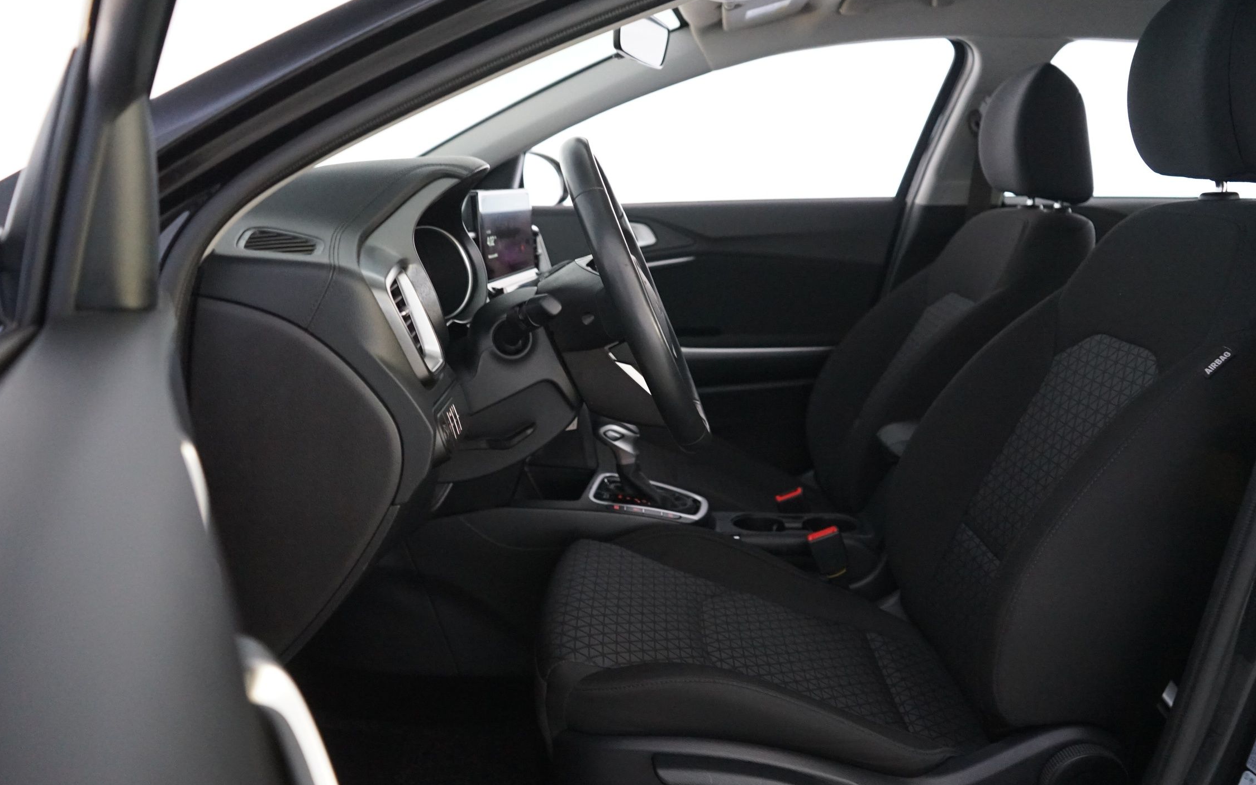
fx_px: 1164
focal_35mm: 34
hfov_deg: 56.7
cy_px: 442
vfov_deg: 37.2
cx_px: 653
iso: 4000
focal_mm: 30
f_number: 3.5
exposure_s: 1/13
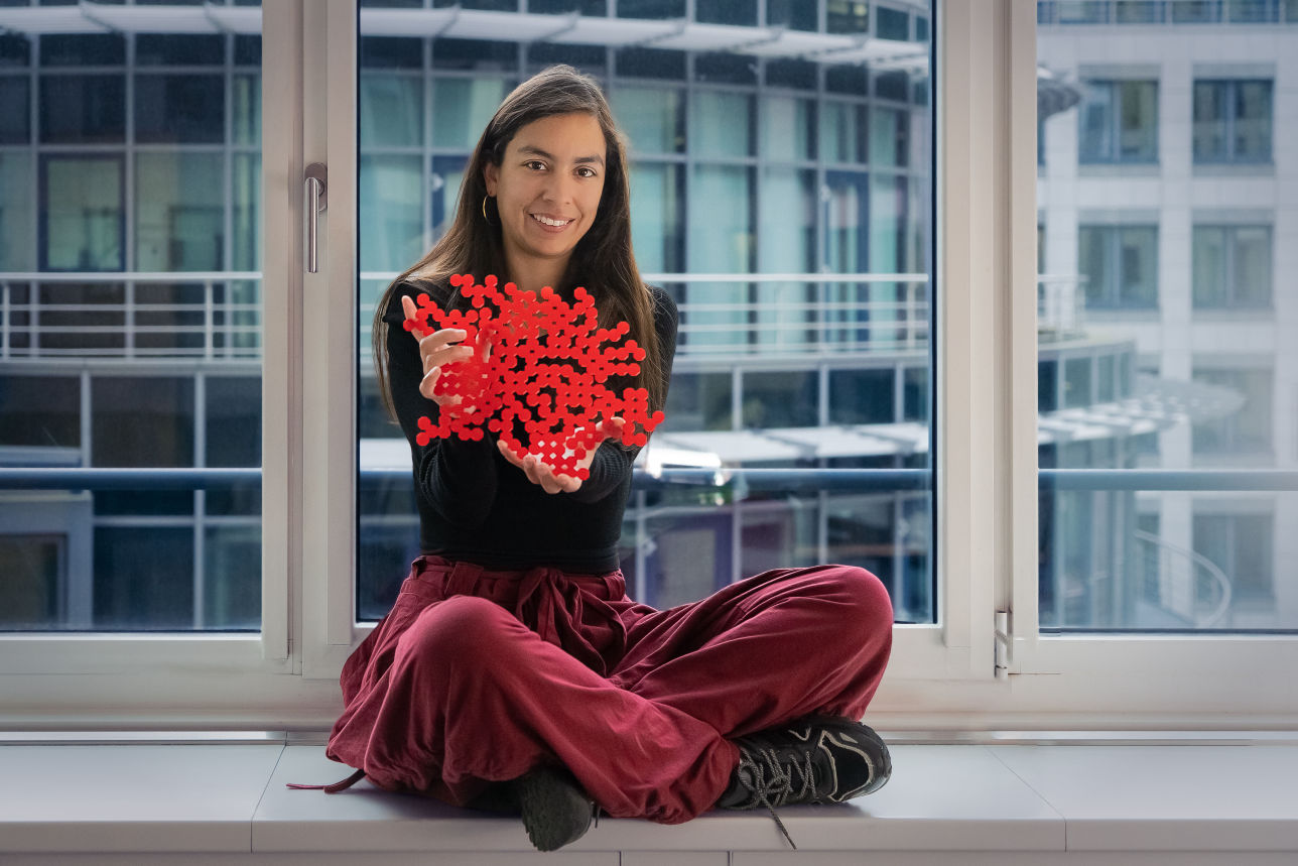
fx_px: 1803
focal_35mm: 50
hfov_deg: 39.6
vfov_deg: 27.0
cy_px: 433
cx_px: 649
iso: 6400
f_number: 4
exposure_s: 1/160
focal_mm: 50
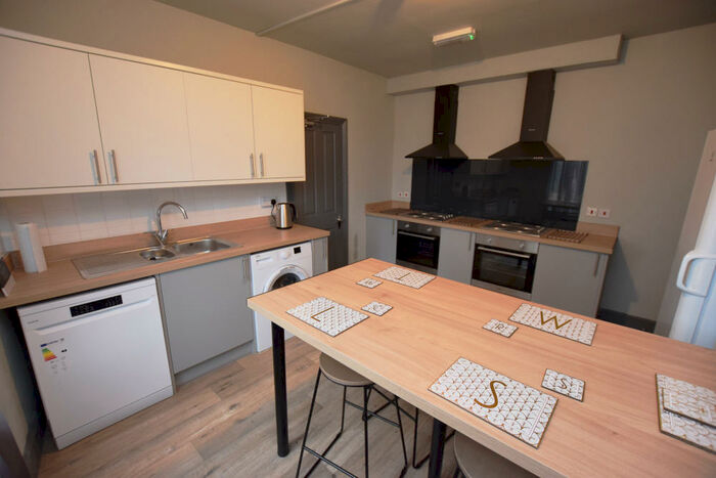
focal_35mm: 15
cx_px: 358
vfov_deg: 77.4
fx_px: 298
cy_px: 239
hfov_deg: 100.4
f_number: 3.5
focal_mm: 10
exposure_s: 1/60
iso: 1100
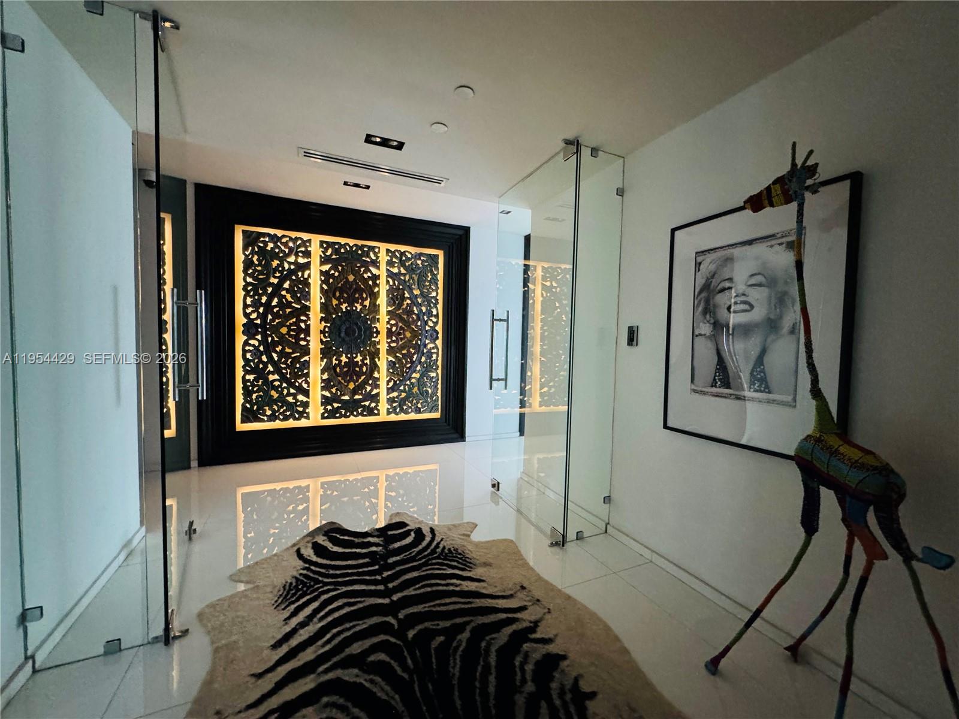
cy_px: 360
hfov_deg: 102.1
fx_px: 388
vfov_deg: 85.7
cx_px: 480
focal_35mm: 14
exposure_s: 1/60
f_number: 2.2
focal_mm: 2.22
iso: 800
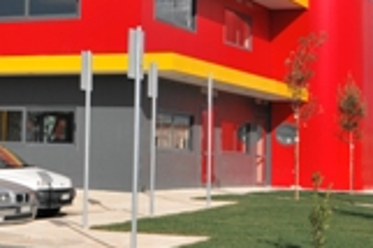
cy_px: 49
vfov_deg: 13.6
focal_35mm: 100
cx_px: -35
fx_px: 1035
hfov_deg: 19.6
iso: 200
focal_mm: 24
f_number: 11
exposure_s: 1/500
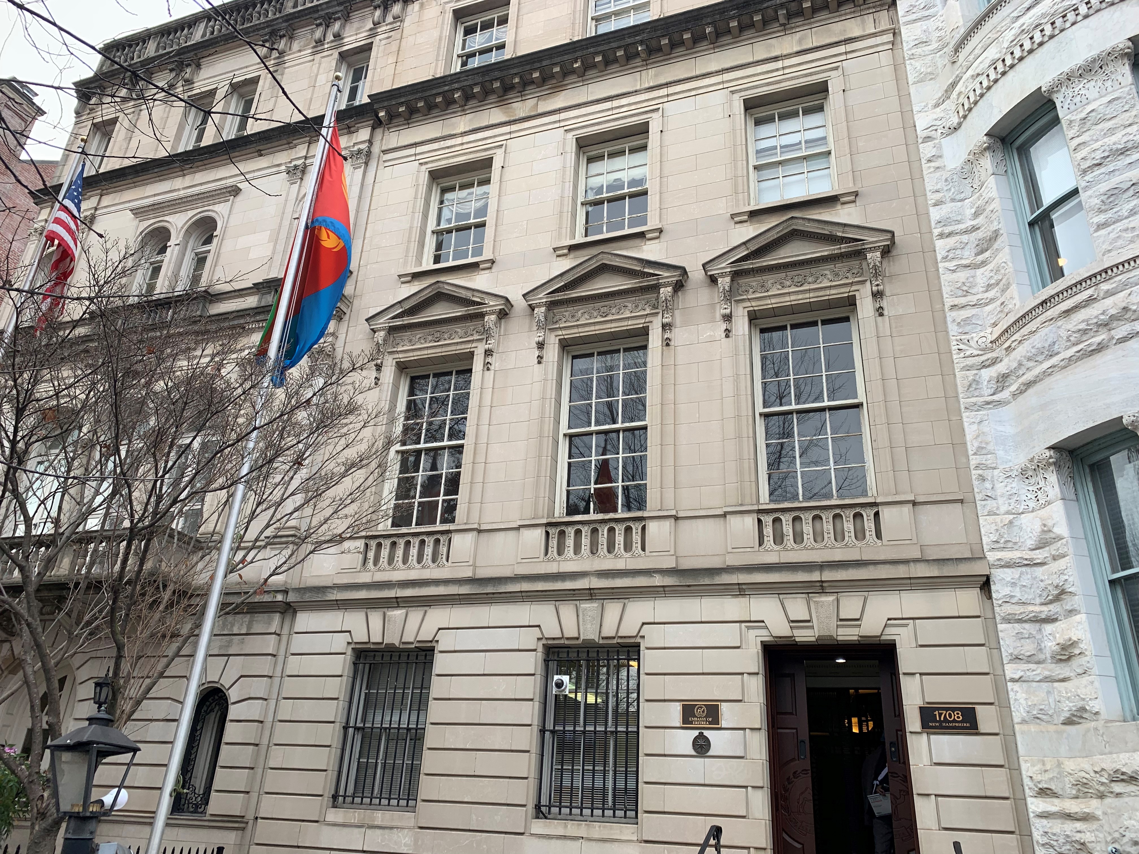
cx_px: 570
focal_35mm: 26
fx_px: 856
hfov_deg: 67.3
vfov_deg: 53.1
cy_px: 427
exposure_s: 1/342
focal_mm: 4.25
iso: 25
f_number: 1.8
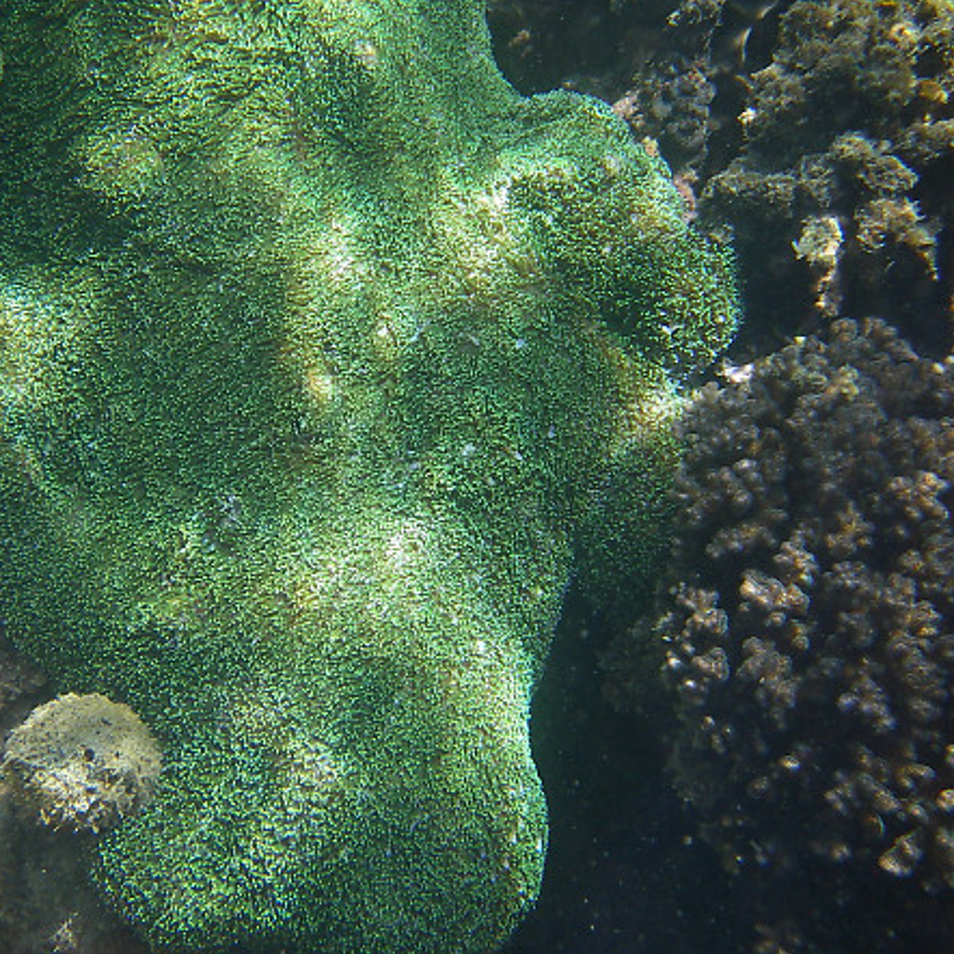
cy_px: 475
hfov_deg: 26.0
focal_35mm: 66
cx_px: 326
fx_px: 2058
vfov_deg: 26.1
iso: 80
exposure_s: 1/200
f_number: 3.6
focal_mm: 9.2
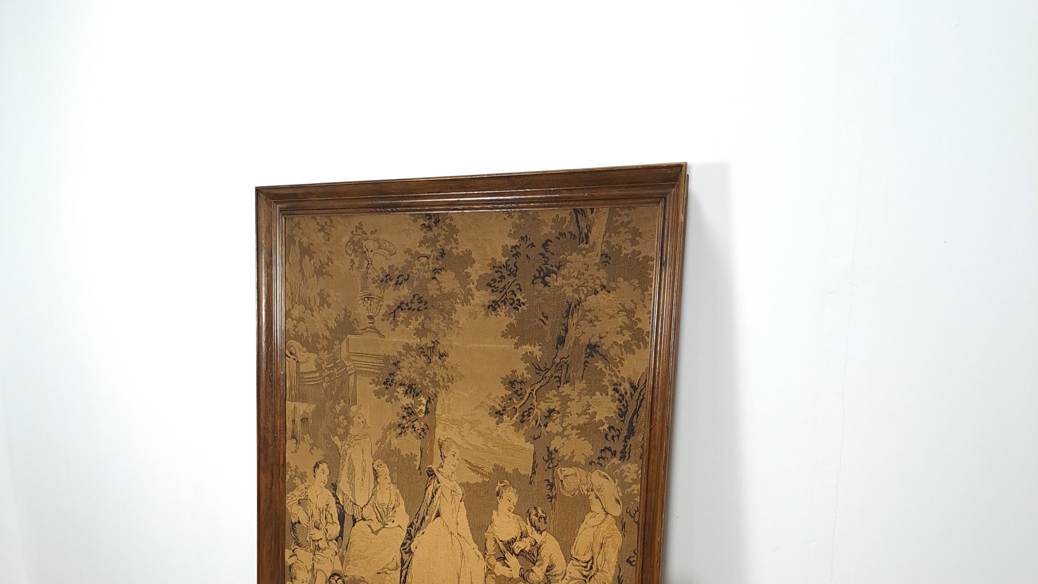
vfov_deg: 32.8
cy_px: 464
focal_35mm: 35
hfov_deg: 56.6
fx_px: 963
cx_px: 520
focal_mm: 5.23
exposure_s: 1/50
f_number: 1.8
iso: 320
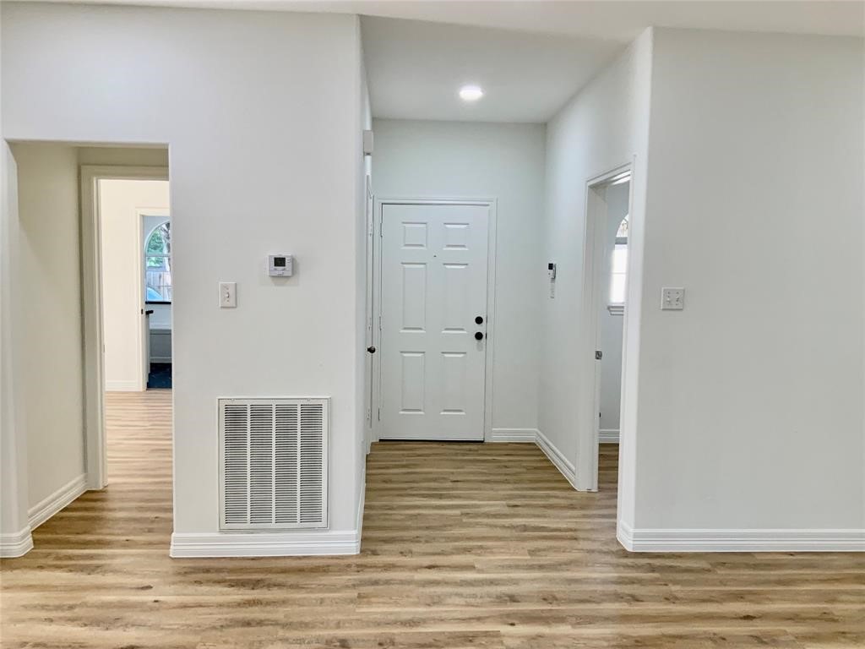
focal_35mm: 29
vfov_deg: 48.2
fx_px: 725
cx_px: 432
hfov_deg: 61.7
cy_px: 324
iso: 64
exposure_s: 1/120
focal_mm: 3
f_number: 1.8
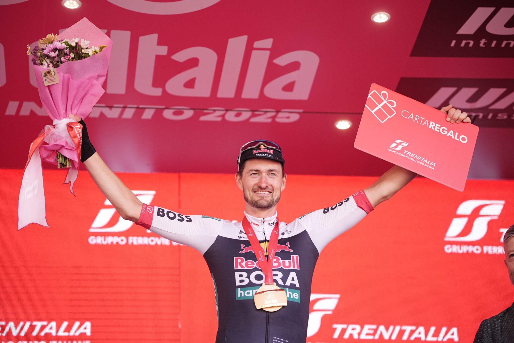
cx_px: 257
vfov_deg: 11.4
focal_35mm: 120
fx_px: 1713
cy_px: 172
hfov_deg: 17.1
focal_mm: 120
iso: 1250
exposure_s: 1/2000
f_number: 2.8
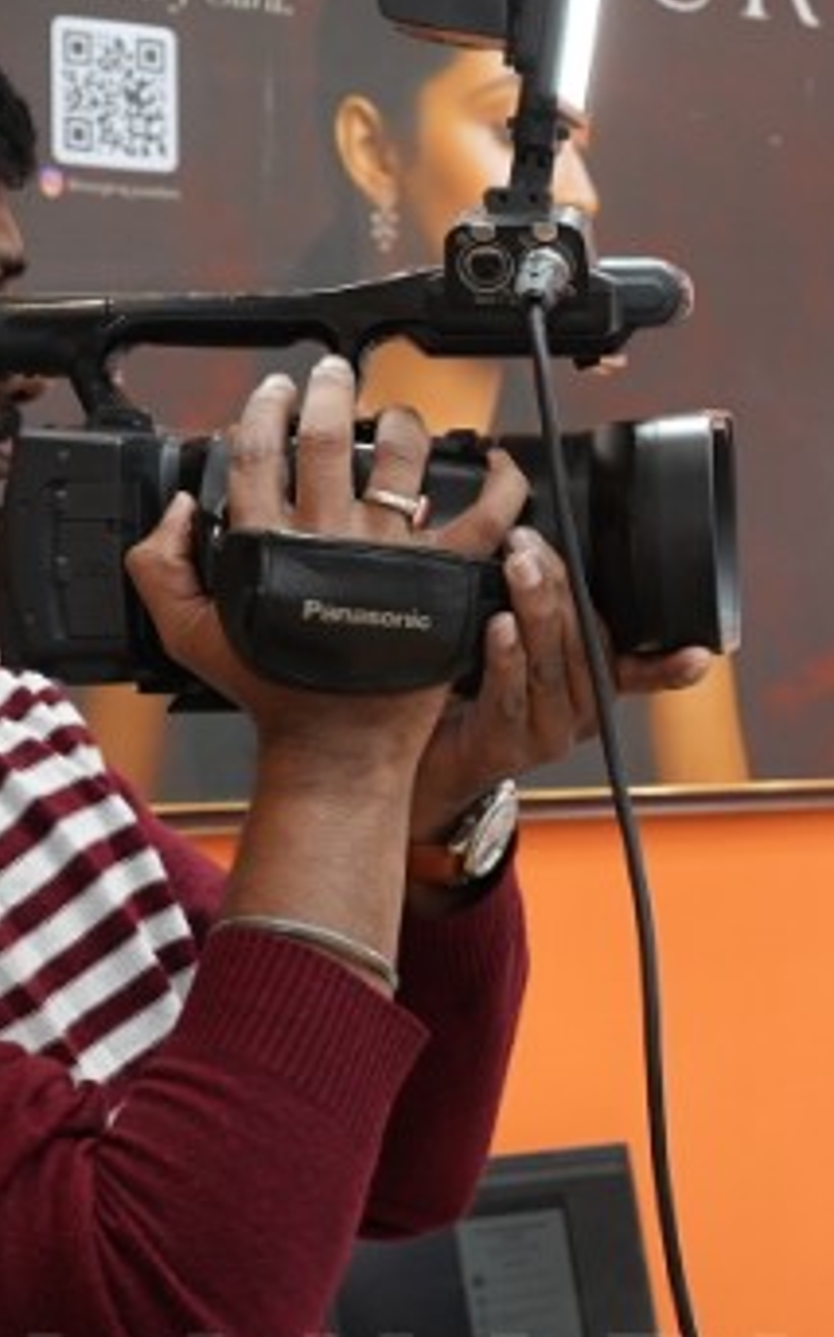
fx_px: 4903
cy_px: 836
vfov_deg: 15.5
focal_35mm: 135
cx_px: 1767
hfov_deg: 9.0
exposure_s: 1/125
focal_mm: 32.4
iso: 500
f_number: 5
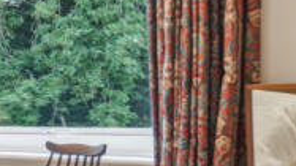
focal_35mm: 92
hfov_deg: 17.6
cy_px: 176
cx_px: -268
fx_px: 722
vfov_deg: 12.9
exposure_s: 1/6
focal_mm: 16
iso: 400
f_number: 5.6
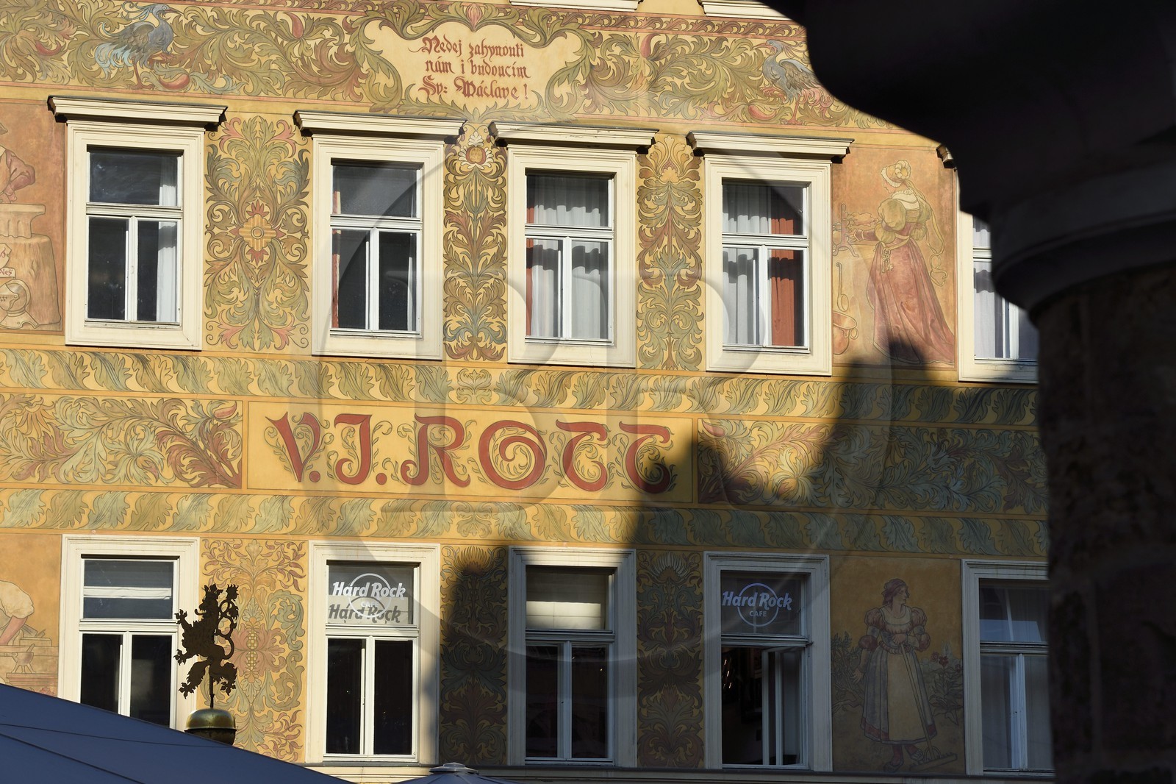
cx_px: 588
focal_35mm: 130
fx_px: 4246
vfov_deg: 10.5
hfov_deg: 15.8
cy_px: 392
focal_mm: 130
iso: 200
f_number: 13
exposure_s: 1/250
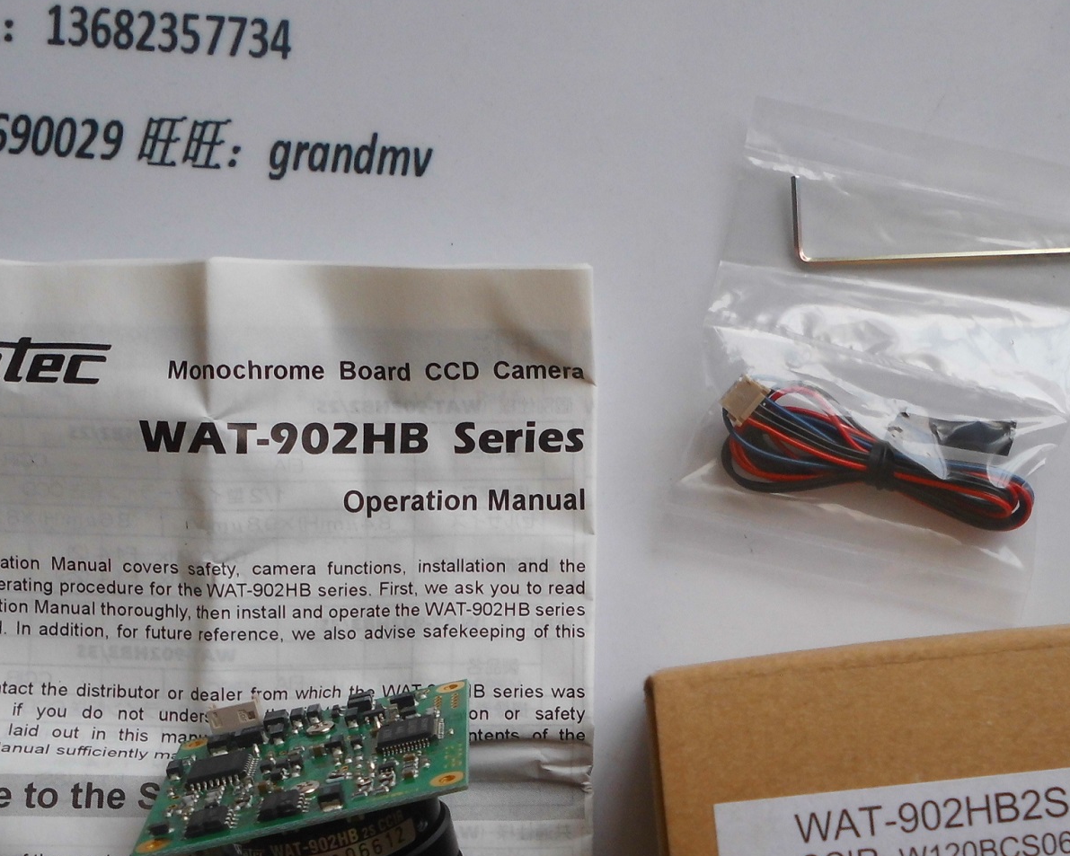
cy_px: 651
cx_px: 730
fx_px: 1869
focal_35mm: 59
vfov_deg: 25.5
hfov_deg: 31.7
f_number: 3.8
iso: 100
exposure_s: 1/60
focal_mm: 6.4
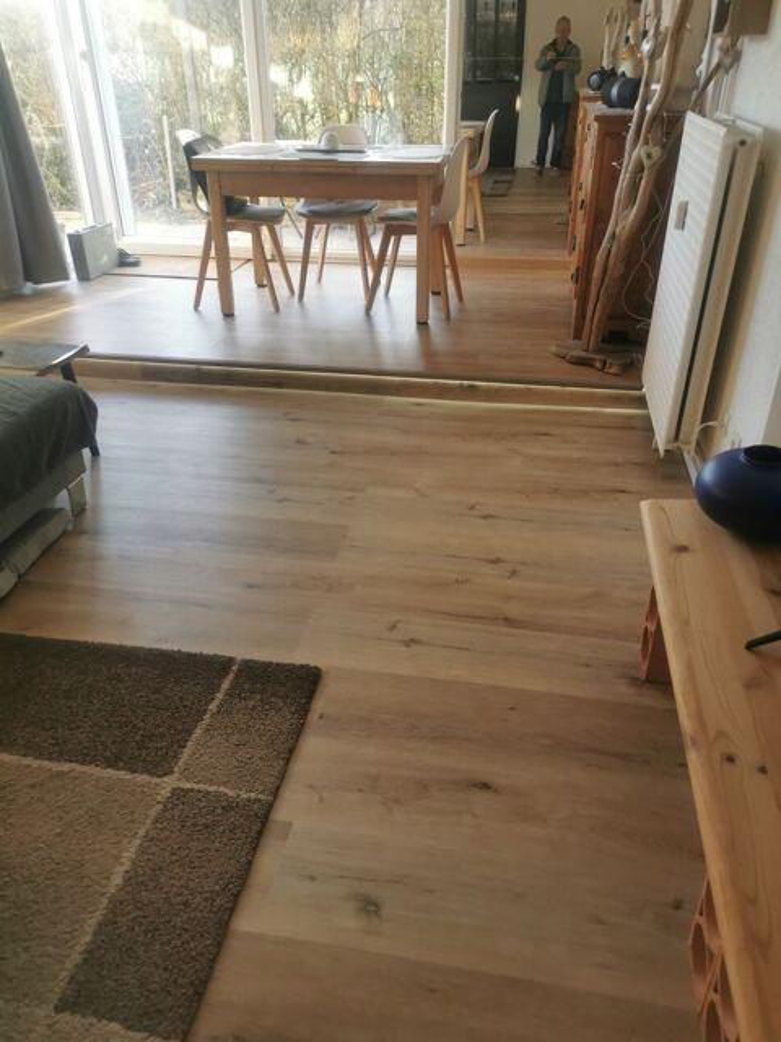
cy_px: 521
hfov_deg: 51.4
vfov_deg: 65.3
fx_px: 812
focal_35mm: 27
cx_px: 390
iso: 125
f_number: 1.8
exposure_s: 1/50
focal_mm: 5.58
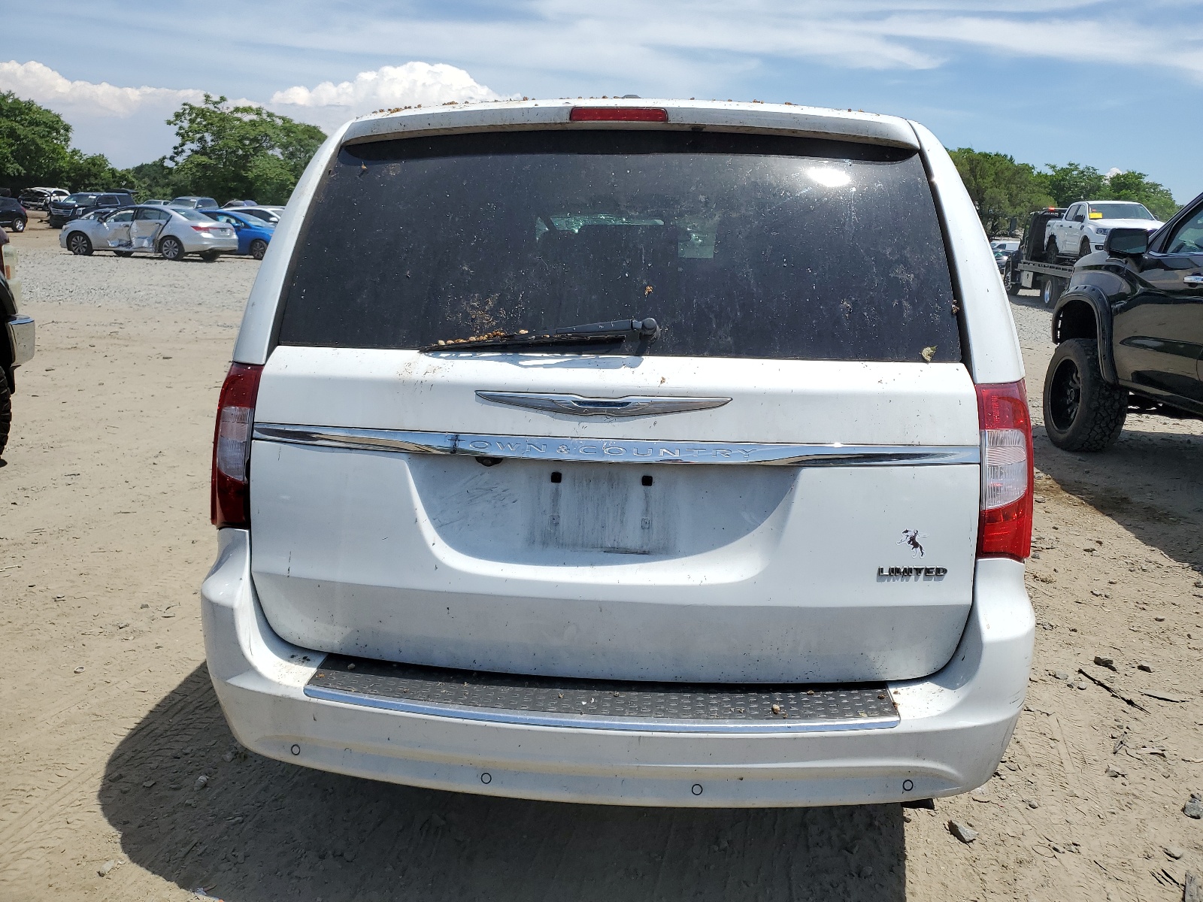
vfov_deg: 53.1
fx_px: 904
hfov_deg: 67.3
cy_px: 451
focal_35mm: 26
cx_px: 602
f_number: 1.5
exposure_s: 1/5000
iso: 50
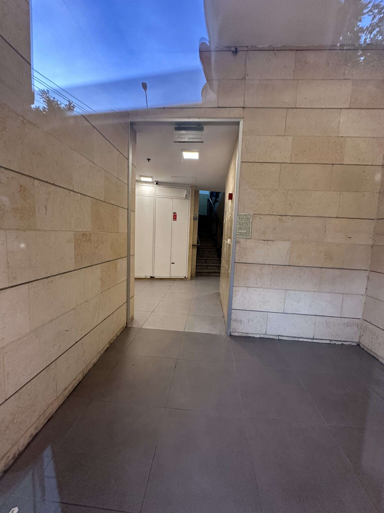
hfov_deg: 85.7
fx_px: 207
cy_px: 256
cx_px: 192
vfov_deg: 102.1
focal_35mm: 14
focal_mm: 2.22
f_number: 2.2
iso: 200
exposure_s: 1/99
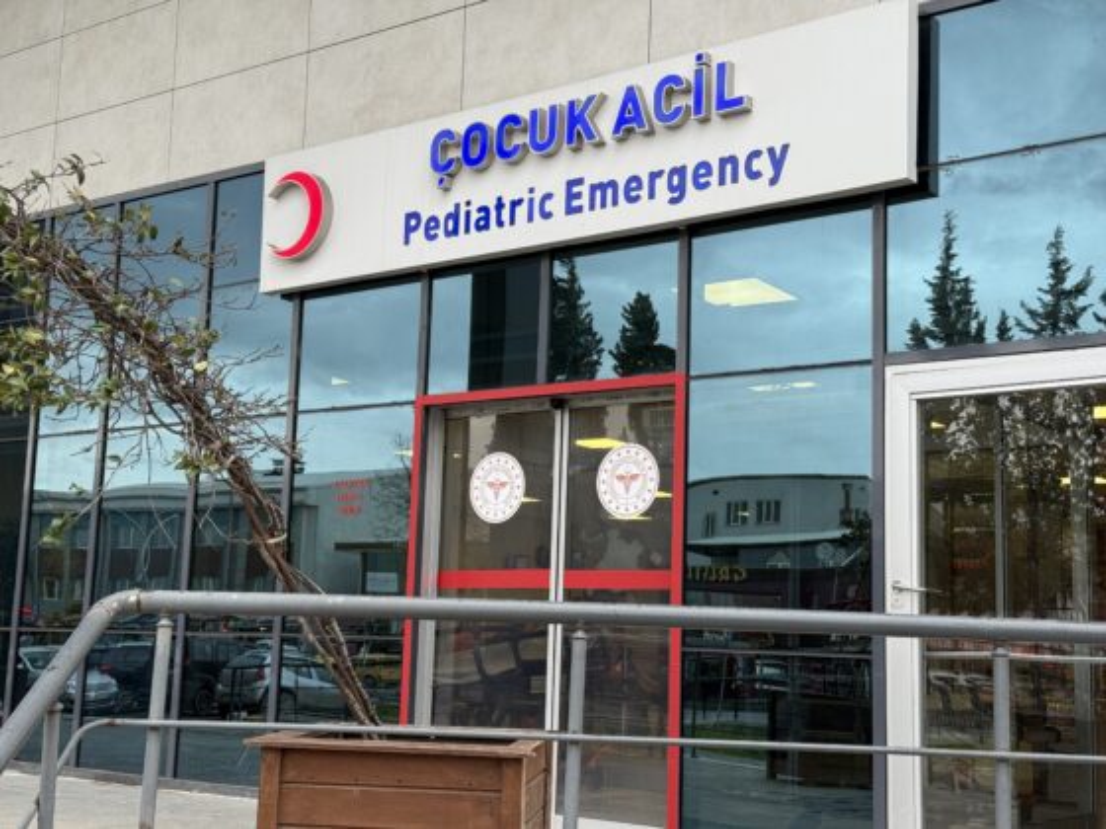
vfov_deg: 30.3
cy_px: 414
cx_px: 553
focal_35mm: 48
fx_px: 1534
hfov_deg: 39.7
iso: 50
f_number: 1.78
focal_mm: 6.76
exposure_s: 1/198
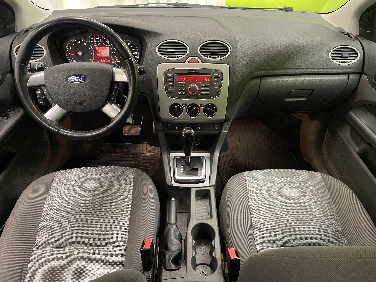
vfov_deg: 53.1
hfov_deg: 67.3
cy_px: 141
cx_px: 188
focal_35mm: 26
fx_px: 282
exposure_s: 1/50
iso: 400
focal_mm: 4.2
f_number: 1.6
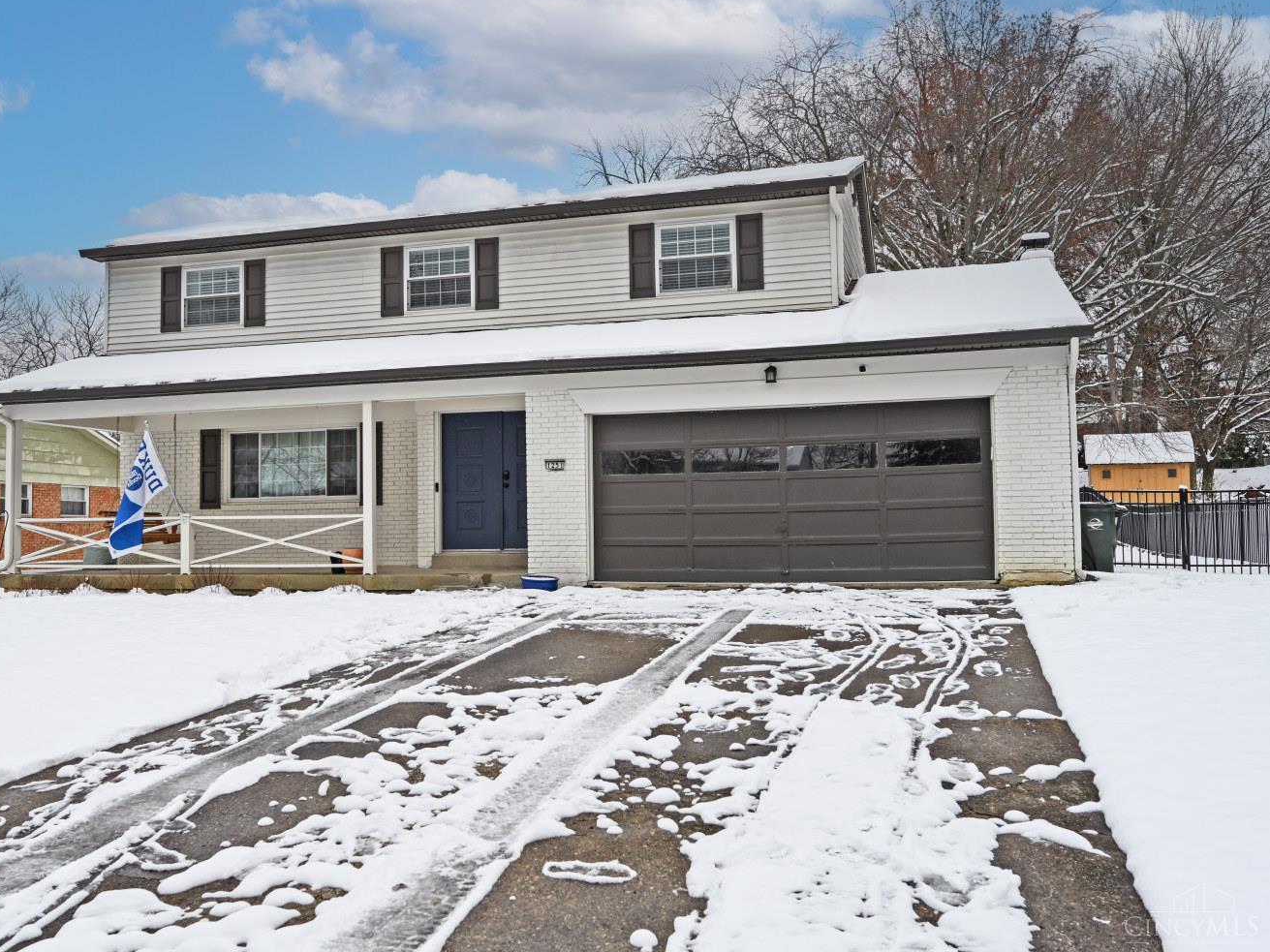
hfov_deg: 55.2
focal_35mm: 33
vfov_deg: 42.9
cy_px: 476
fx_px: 1211
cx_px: 546
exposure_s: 1/400
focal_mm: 30
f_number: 7.1
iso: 100
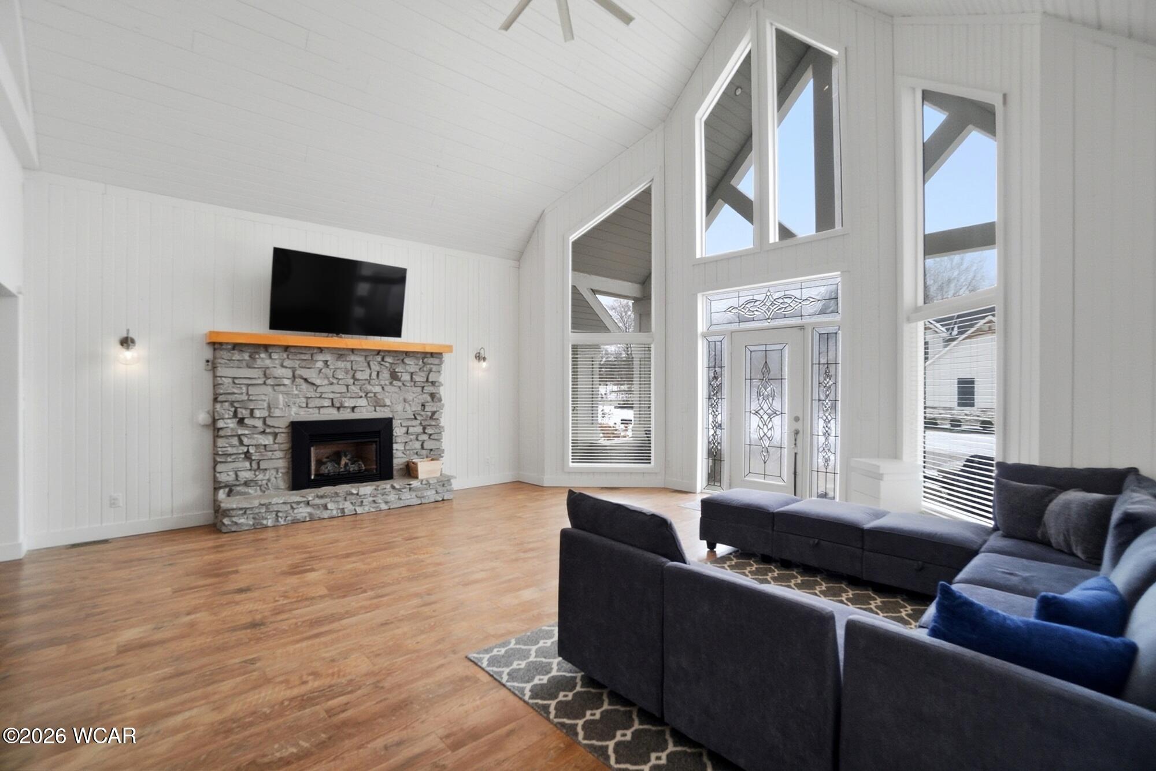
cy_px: 386
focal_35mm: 15
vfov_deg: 77.3
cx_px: 578
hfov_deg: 100.4
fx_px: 482
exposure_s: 1/1000
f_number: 5.6
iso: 125
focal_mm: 10
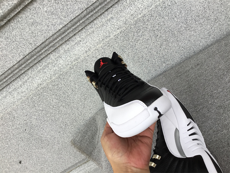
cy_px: 86
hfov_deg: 58.4
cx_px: 115
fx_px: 206
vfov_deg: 45.4
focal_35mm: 31
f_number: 2.4
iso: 25
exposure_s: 1/200
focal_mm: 3.3
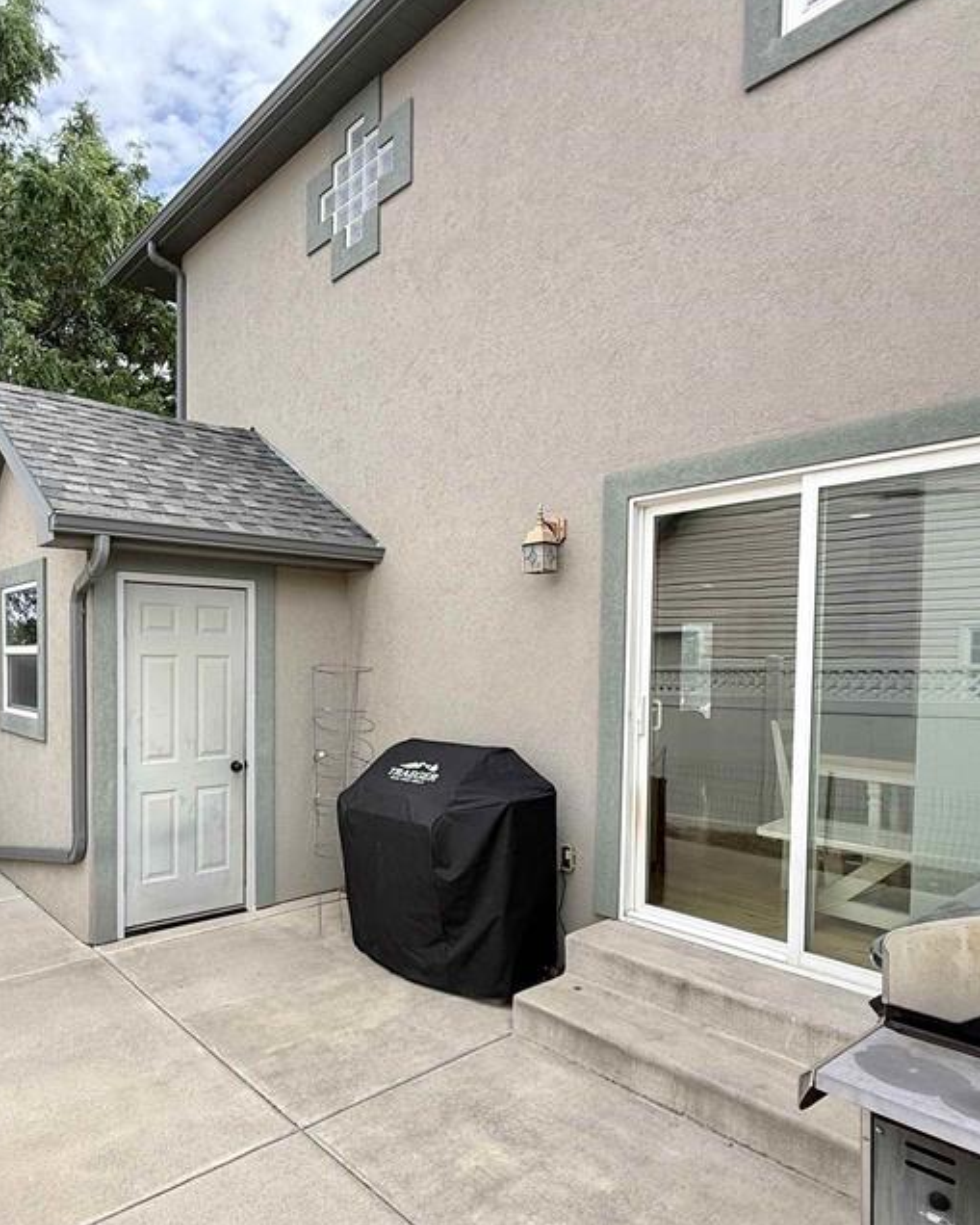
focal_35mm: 22
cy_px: 688
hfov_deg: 61.5
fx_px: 797
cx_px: 322
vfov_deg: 74.7
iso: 50
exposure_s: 1/596
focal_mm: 2.22
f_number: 2.2
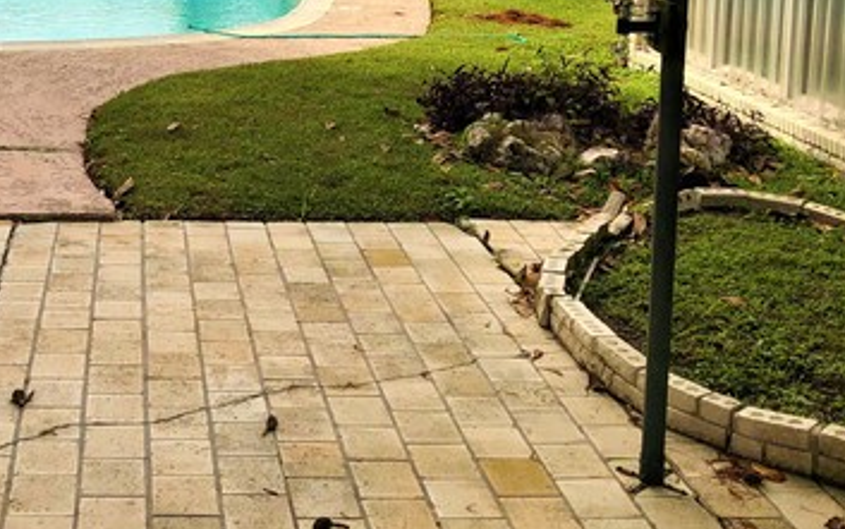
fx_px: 1498
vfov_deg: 19.5
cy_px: 19
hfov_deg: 31.0
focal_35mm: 65
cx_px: 226
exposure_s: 1/1517
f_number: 1.8
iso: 20
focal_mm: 3.99
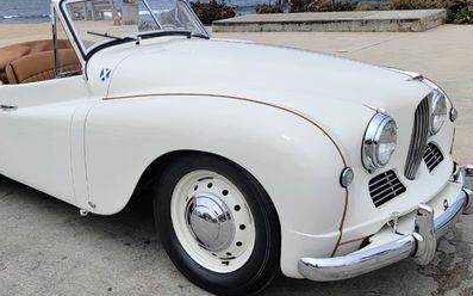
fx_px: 528
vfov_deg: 31.2
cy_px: 146
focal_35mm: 41
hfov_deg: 47.7
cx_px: 170
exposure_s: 1/1550
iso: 16
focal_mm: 6.7
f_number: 1.8
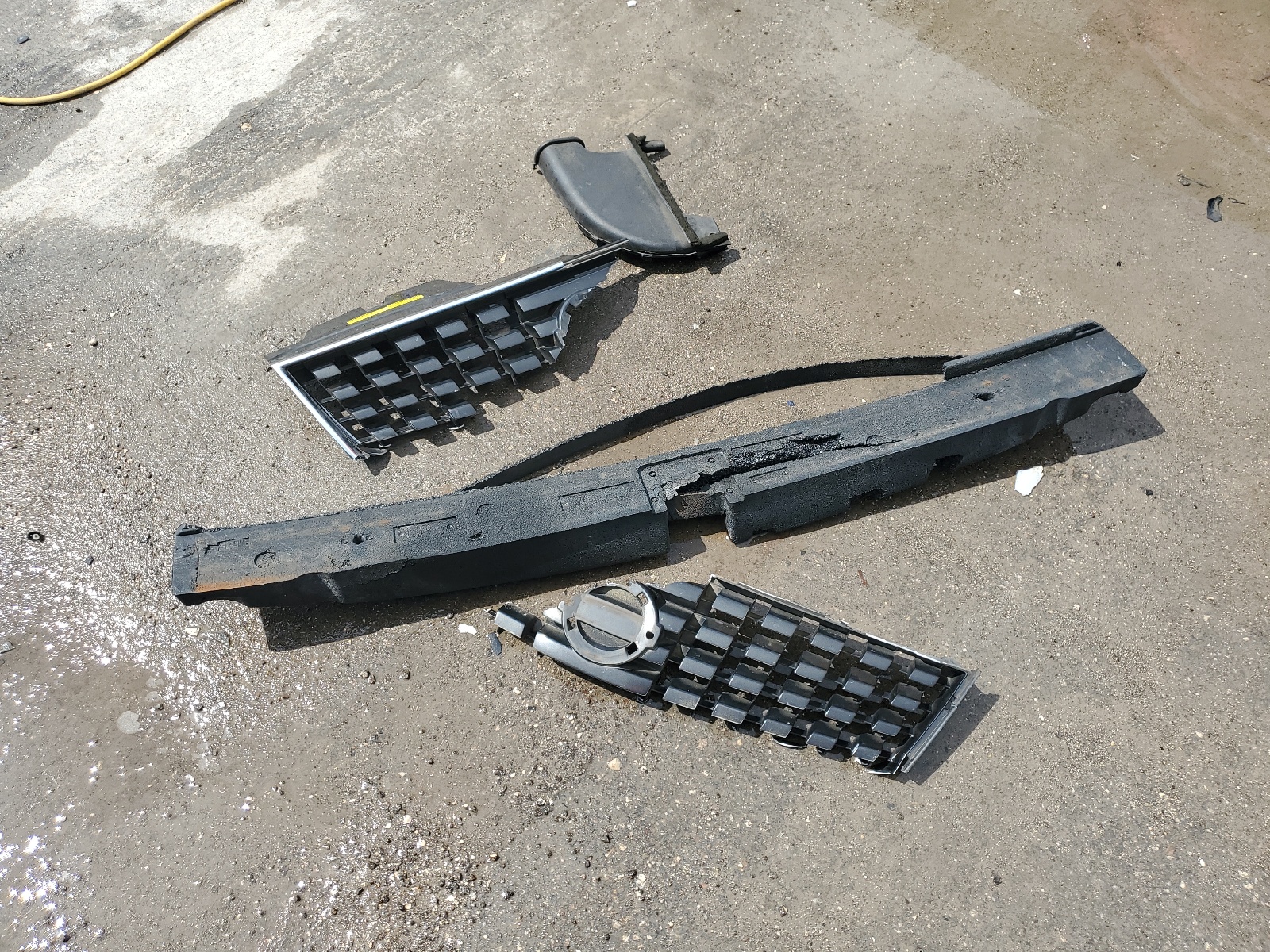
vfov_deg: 53.1
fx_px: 954
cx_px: 635
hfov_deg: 67.3
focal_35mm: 26
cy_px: 476
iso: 50
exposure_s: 1/2000
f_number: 1.5
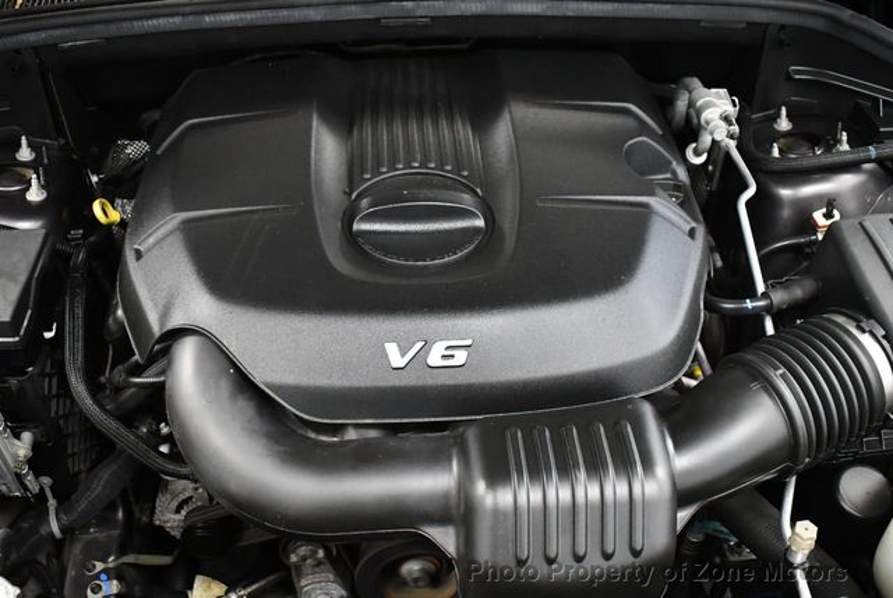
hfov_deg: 53.1
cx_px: 446
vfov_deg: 37.0
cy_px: 299
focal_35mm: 36
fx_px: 894
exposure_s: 1/100
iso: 3200
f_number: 3.5
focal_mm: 18
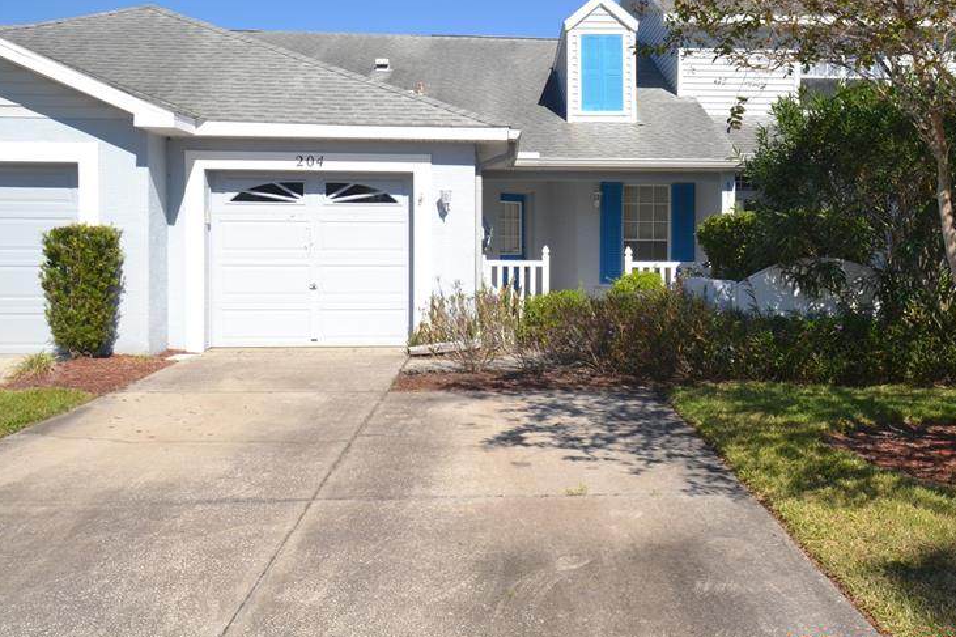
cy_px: 275
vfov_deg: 37.1
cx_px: 578
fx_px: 948
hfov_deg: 53.1
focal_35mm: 36
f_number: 8
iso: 100
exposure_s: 1/200
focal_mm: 17
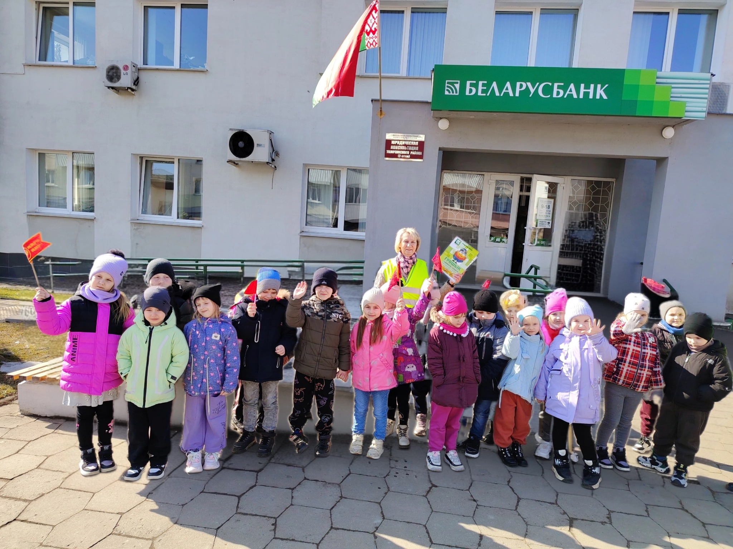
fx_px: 508
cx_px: 366
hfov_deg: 71.6
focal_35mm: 24
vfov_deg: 56.8
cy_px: 274
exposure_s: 1/334
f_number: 1.75
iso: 100
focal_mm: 5.25
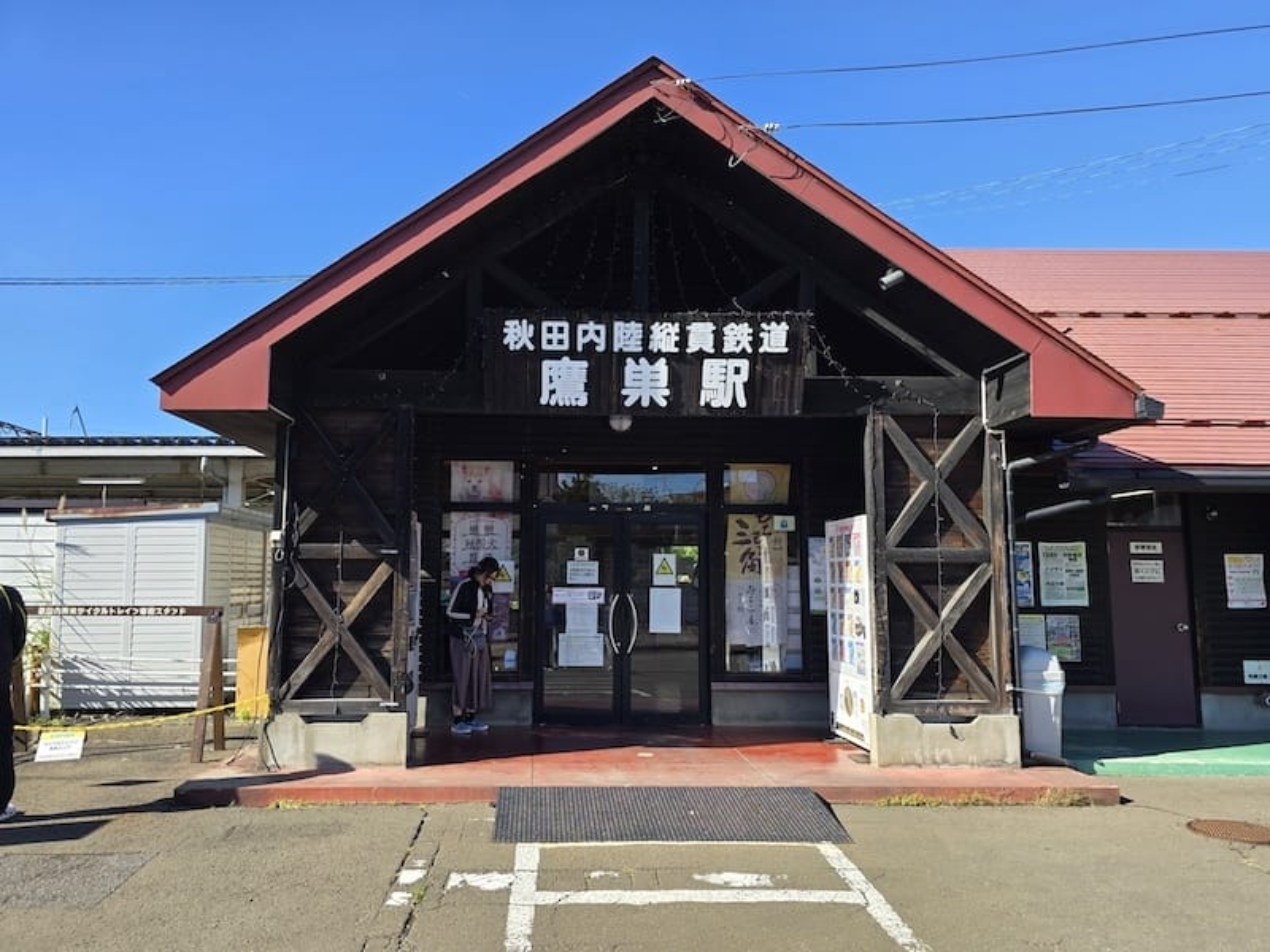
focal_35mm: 23
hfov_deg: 73.9
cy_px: 476
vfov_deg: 58.9
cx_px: 635
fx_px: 844
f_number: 1.7
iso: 12
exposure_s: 1/321
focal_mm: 6.3
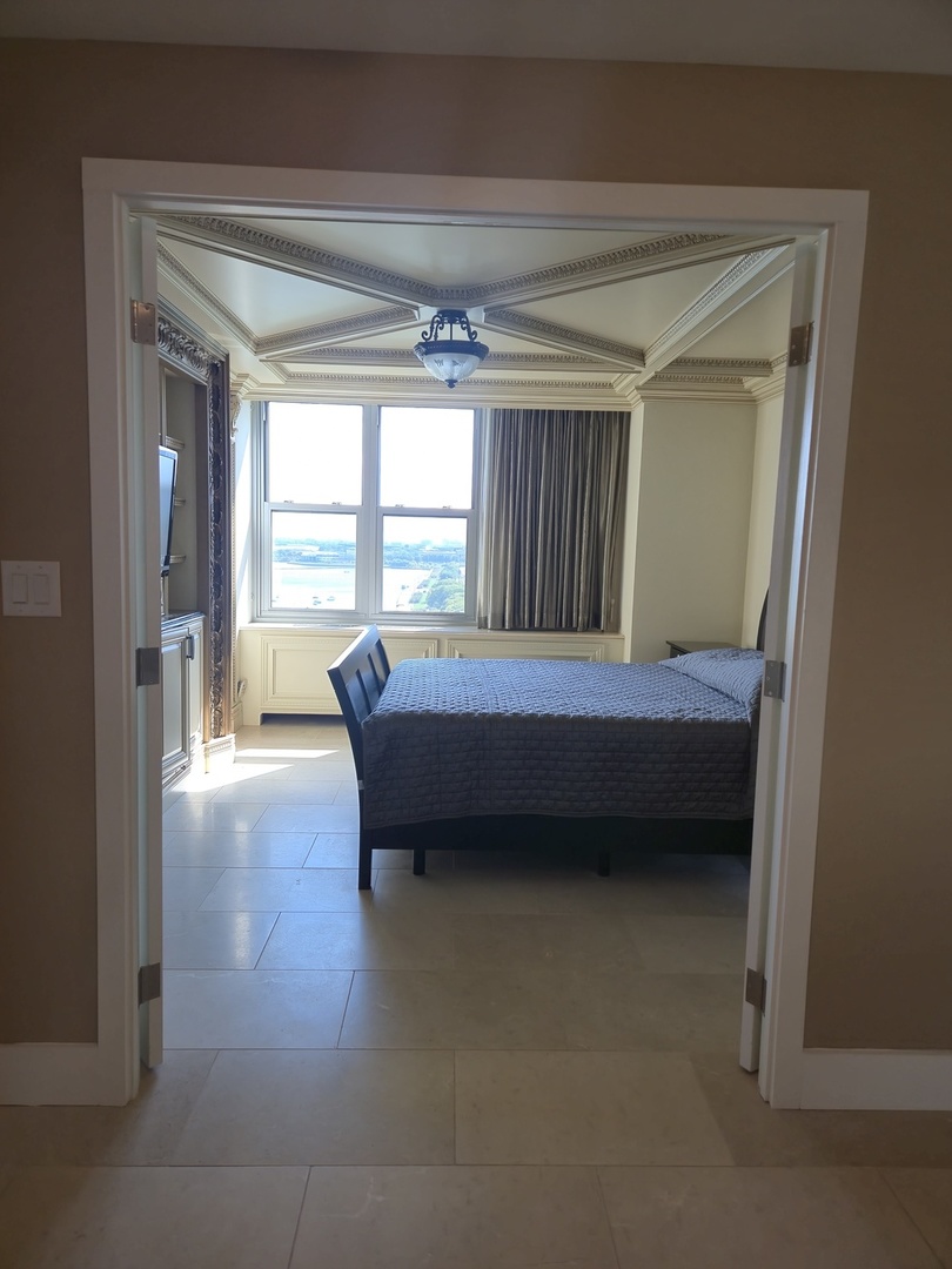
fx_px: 843
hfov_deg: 58.9
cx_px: 476
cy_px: 634
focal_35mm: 23
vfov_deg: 73.9
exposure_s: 1/149
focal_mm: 5.4
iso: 25
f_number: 1.8
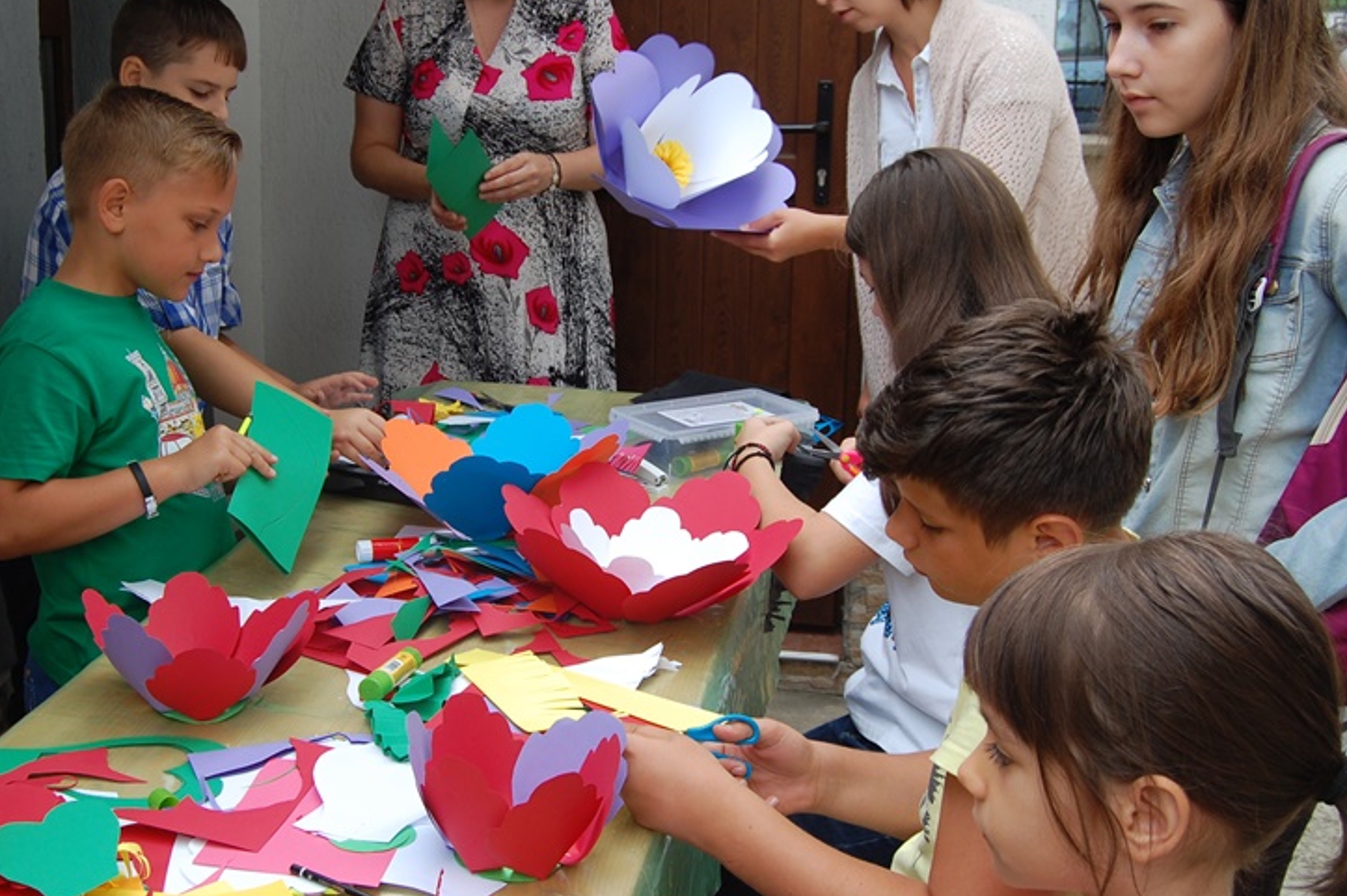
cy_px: 446
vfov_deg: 28.2
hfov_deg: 41.2
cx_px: 546
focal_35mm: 48
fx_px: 1783
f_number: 5.6
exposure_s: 1/125
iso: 250
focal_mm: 23
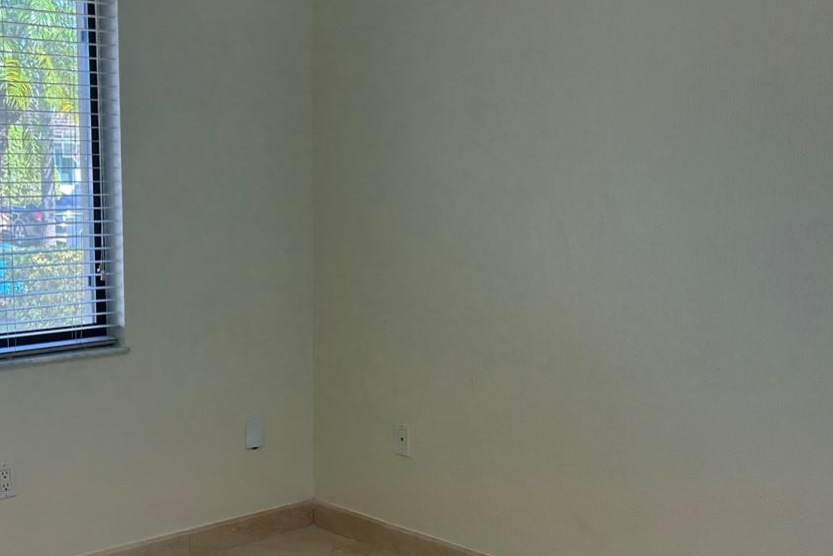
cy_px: 270
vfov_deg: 26.0
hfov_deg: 38.1
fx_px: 1203
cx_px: 367
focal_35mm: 52
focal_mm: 5.7
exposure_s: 1/138
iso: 64
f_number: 1.5
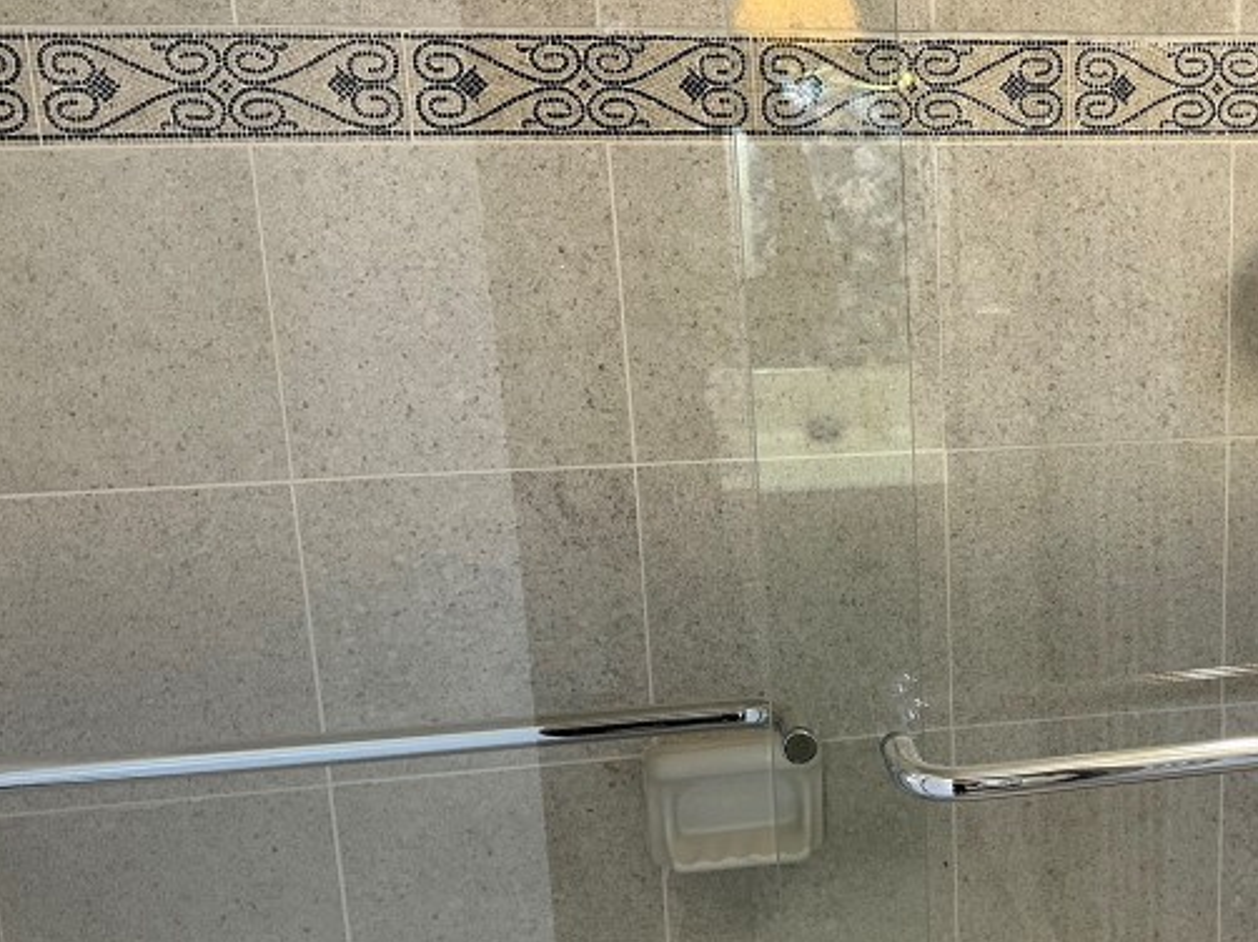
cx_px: 1103
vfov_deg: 29.6
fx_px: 1780
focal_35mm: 49
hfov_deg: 36.8
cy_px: 551
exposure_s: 1/60
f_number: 1.78
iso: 250
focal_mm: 6.86
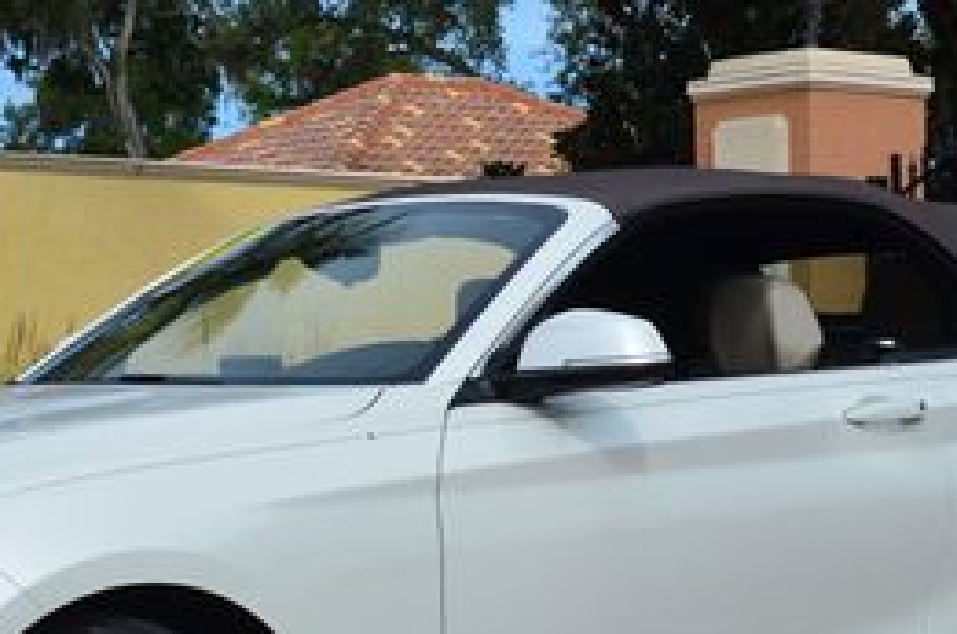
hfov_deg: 19.8
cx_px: 319
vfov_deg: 13.2
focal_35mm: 103
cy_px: 308
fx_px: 2733
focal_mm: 28
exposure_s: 1/125
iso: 100
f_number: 11
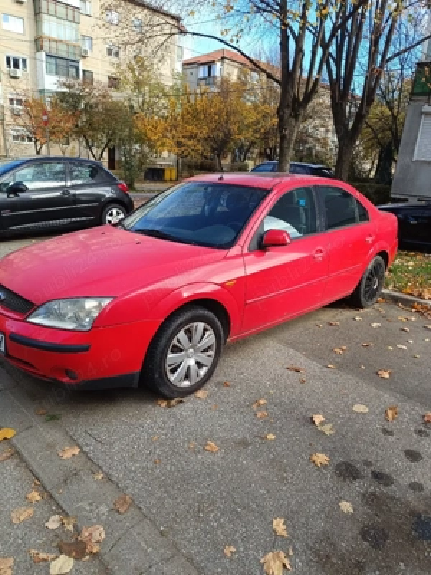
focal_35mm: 24
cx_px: 216
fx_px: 398
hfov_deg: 56.8
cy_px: 288
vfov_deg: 71.6
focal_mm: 5.59
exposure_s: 1/294
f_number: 1.88
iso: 54
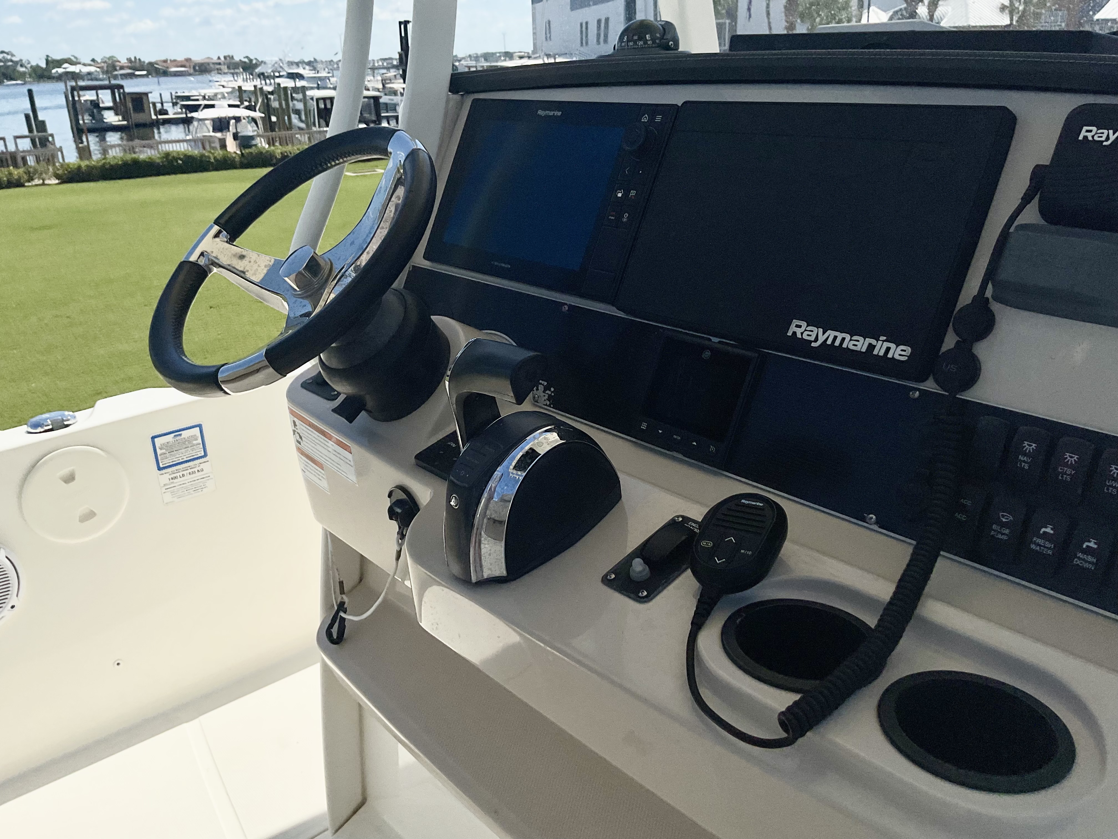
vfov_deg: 48.2
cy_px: 420
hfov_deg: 61.7
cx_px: 559
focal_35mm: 29
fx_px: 937
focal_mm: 3
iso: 20
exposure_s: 1/16393
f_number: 1.8
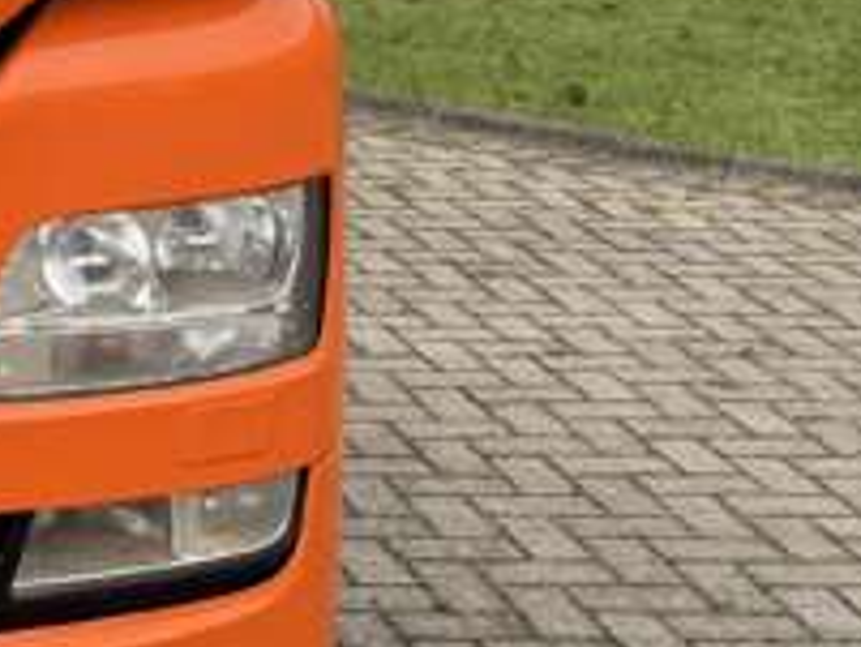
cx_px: -668
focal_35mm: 129
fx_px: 3211
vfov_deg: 10.8
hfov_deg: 13.7
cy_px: -523
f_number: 1.78
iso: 100
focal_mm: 6.76
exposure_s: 1/1075
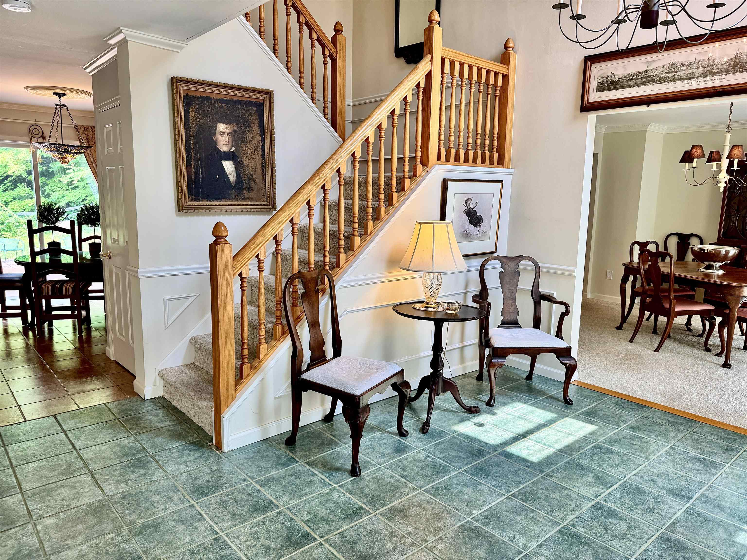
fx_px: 518
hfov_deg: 71.6
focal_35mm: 24
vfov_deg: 56.8
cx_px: 374
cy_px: 280
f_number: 1.78
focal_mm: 6.76
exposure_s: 1/120
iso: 80
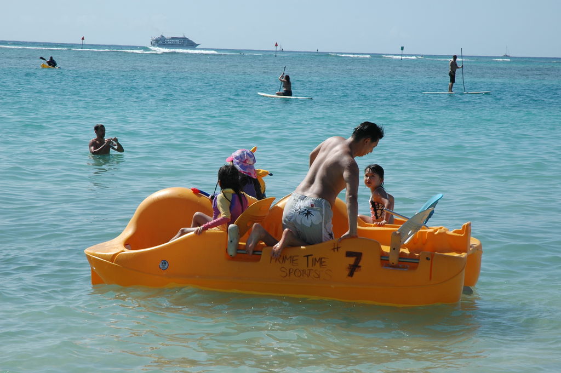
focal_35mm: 105
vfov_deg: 13.0
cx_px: 280
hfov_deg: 19.5
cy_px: 186
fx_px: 1635
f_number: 10
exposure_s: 1/400
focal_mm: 70
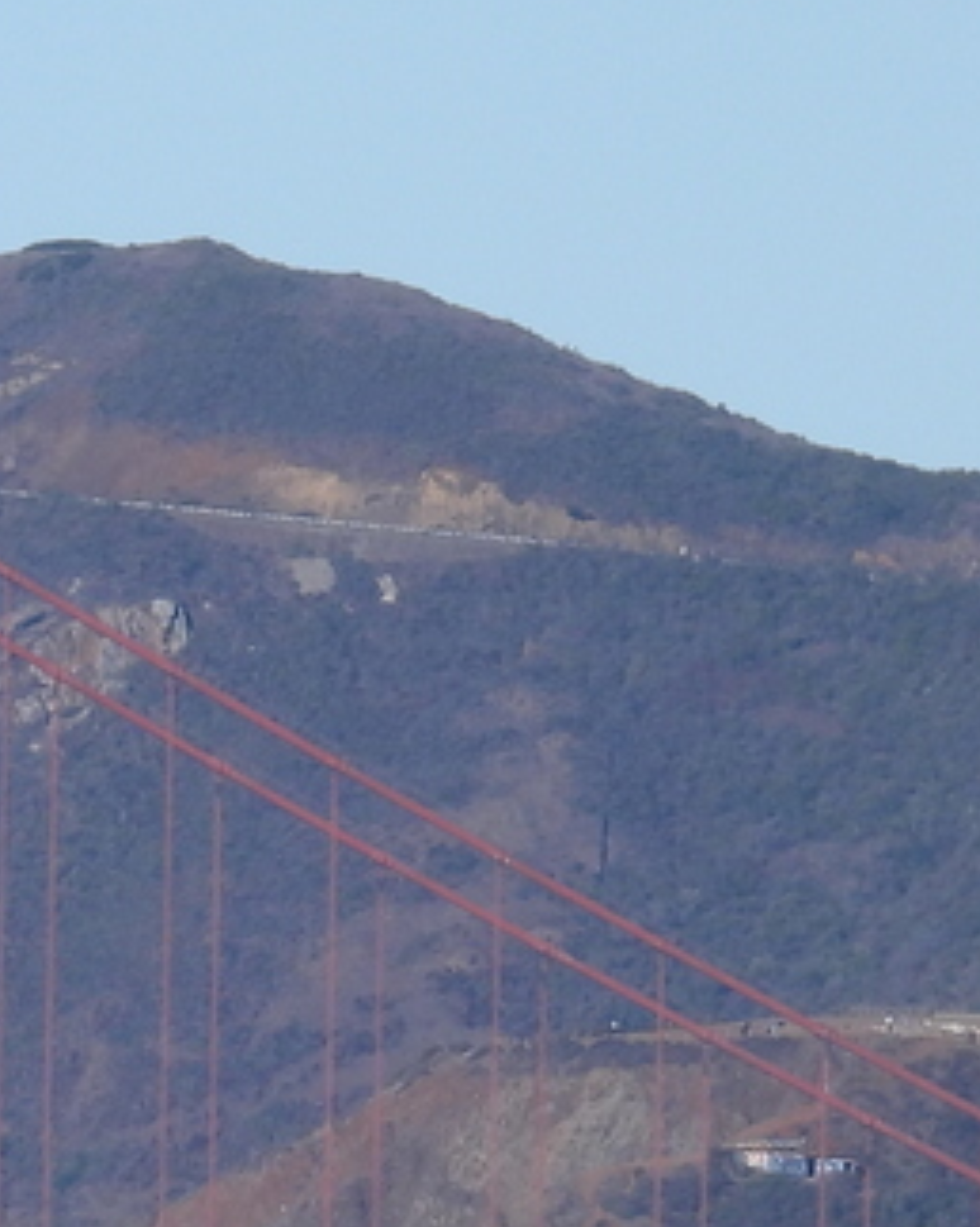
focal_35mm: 2128
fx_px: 77224
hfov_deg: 0.7
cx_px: -1181
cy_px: 1216
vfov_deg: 0.9
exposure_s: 1/800
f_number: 5
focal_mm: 98.1
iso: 100
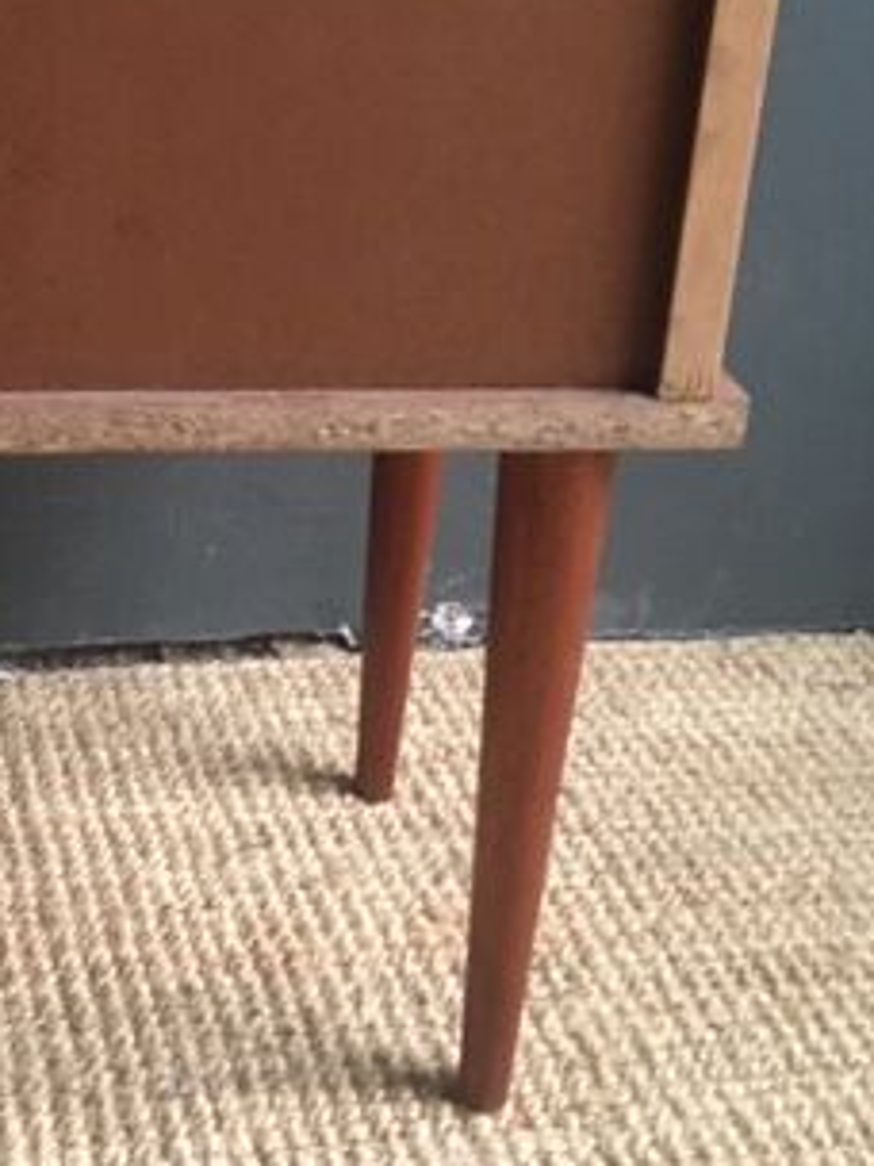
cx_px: -19
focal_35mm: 61
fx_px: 2054
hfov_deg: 23.0
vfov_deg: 31.0
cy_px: 261
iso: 200
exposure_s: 1/33
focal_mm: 4.15
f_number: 2.2
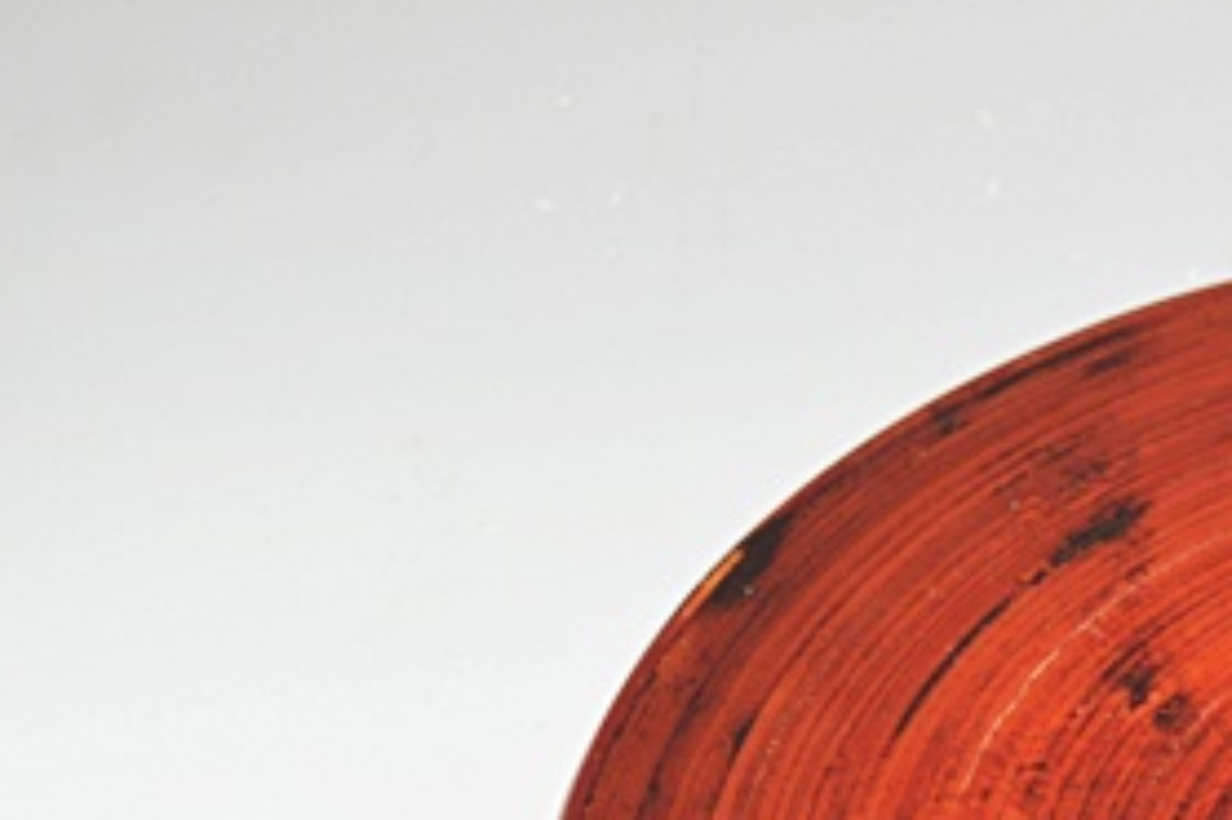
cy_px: 1000
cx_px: 1498
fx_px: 4523
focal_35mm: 132
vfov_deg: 10.2
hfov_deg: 15.0
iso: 400
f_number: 5
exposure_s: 1/20
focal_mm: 35
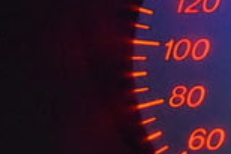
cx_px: 300
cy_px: 3
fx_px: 1349
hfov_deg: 9.6
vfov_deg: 6.5
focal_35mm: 210
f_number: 3.8
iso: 7200
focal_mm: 24
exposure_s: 1/60
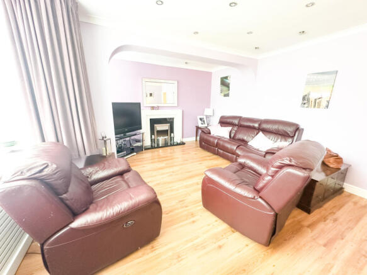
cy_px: 138
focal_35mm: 14
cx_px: 184
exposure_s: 1/60
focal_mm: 2.22
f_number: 2.2
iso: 400
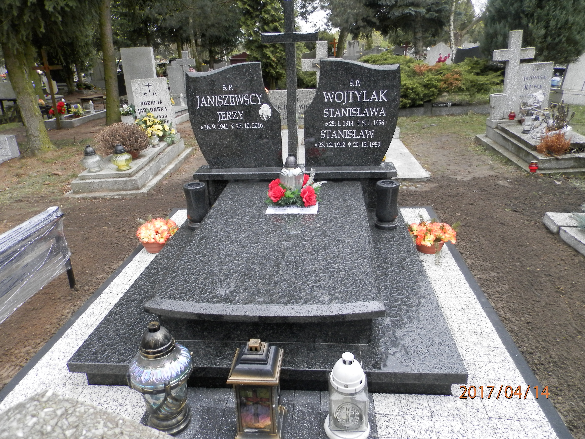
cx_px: 292
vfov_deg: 54.9
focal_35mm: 25
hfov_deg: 69.4
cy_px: 220
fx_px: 422
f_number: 3.1
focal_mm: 4.5
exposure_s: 1/30
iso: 160
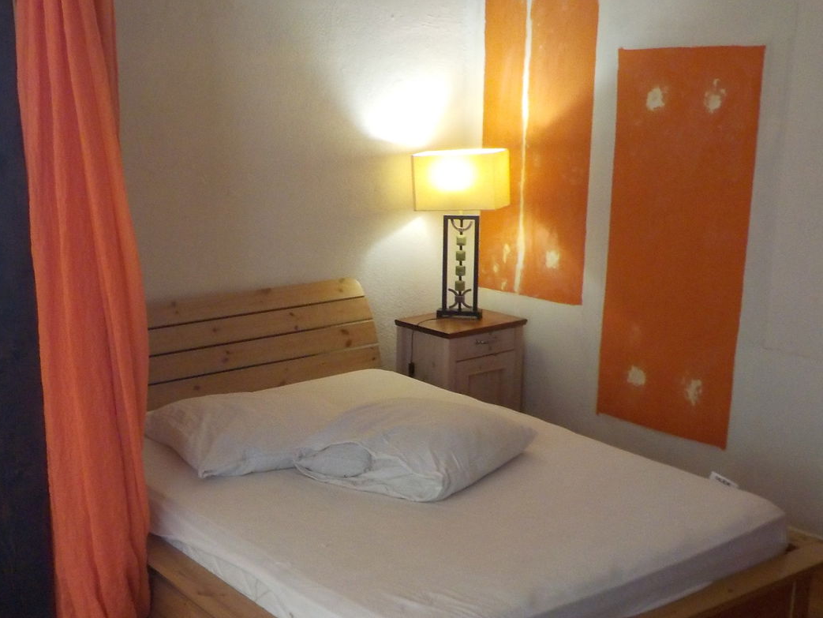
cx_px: 305
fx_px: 1094
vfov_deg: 31.3
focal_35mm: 46
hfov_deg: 40.9
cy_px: 410
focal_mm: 4.1
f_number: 3.3
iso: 280
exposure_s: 1/30
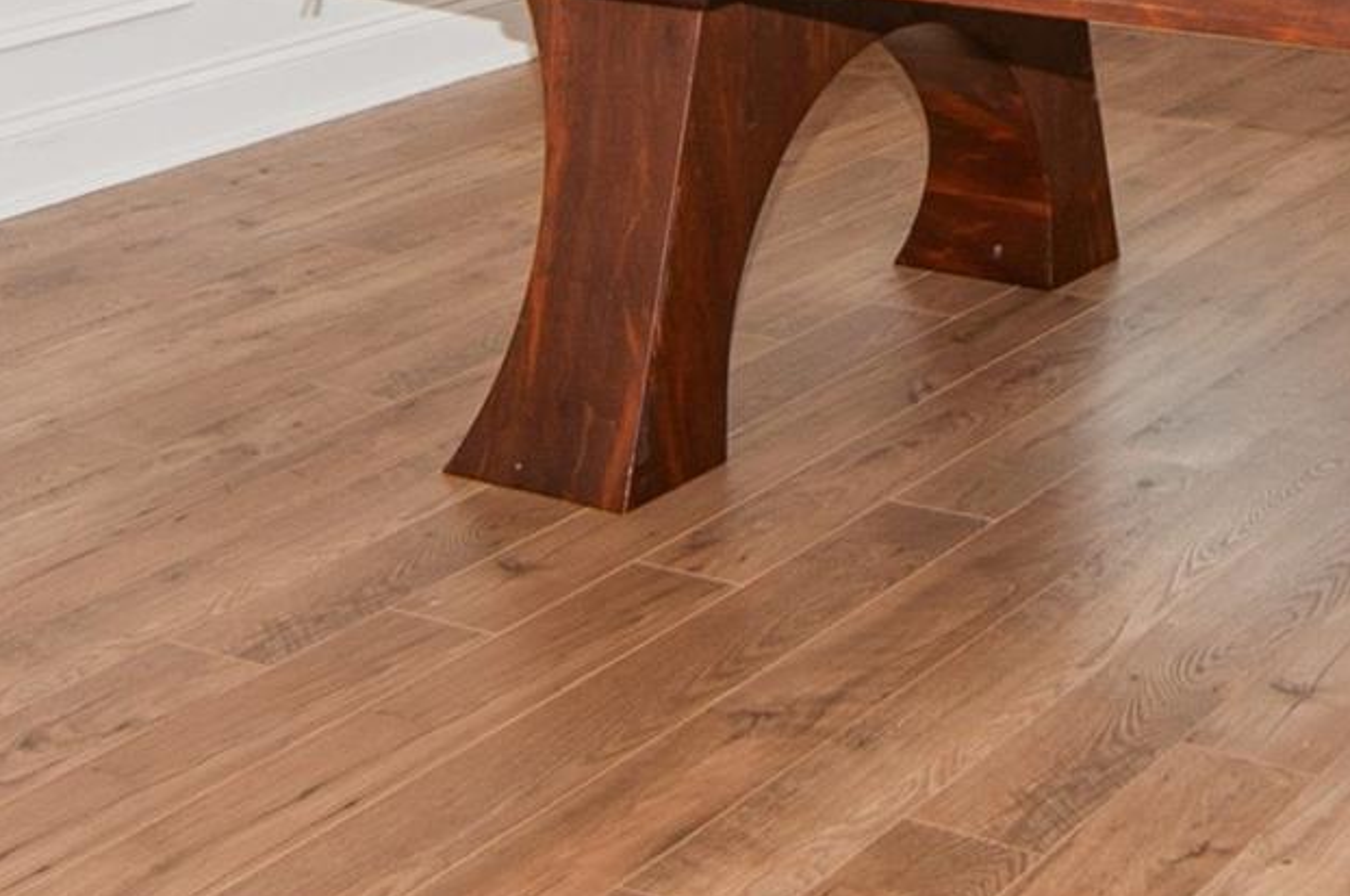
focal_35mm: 79
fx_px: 2959
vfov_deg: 15.5
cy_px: -551
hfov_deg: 25.2
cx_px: 1126
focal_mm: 16
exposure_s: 1/125
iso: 200
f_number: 8
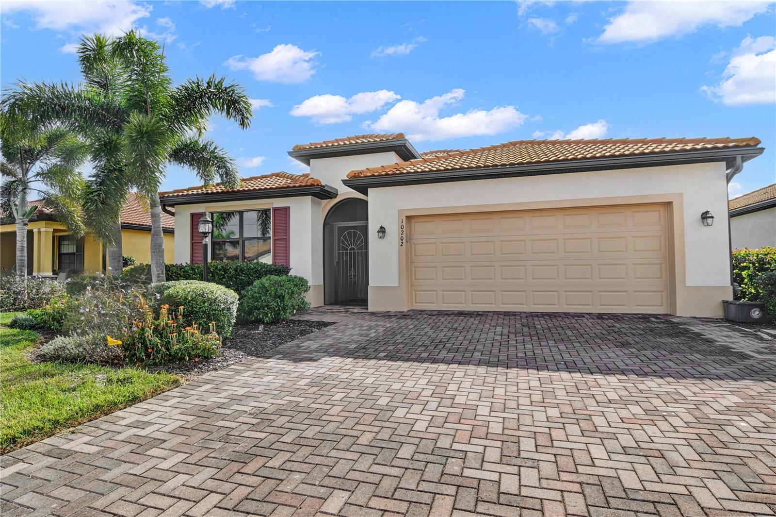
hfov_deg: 90.0
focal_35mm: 18
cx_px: 388
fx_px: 388
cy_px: 258
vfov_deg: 67.3
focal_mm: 12
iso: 125
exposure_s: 1/125
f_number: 11
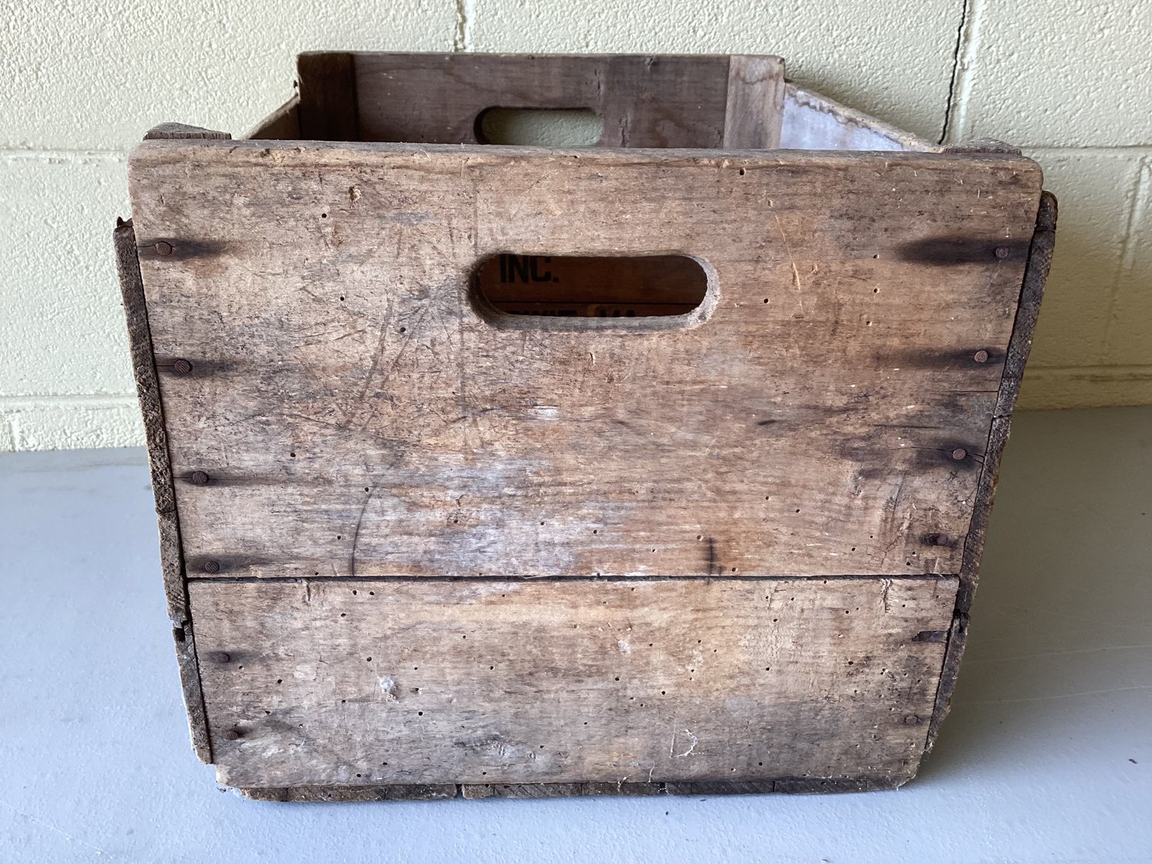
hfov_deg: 58.3
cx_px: 576
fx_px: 1032
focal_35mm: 31
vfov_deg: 45.4
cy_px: 432
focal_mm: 3.3
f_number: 2.4
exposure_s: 1/120
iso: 40
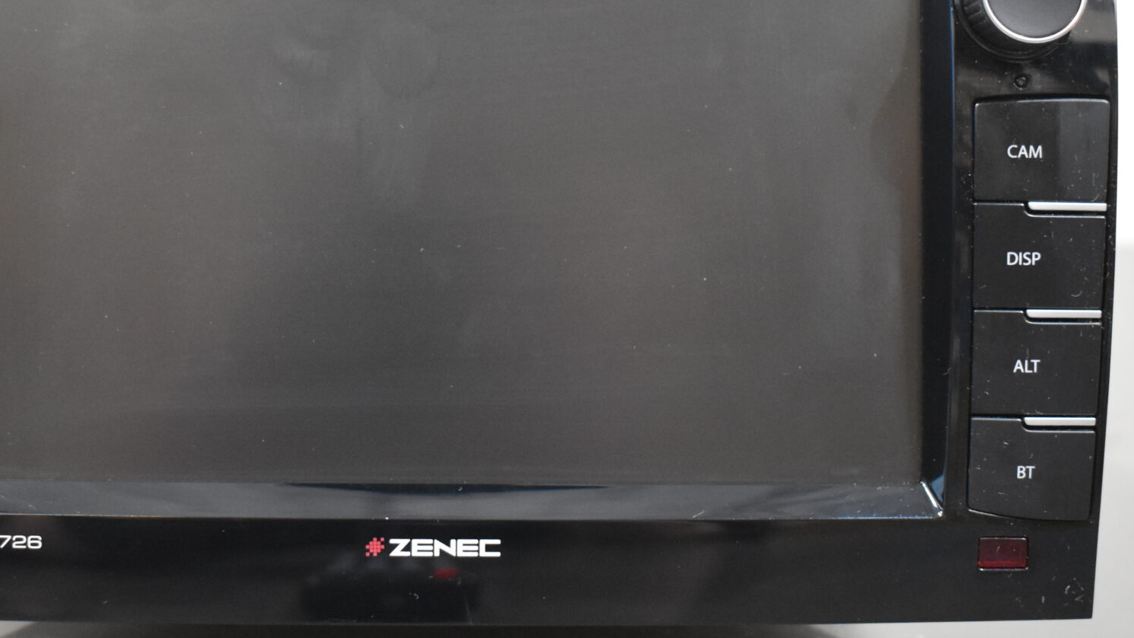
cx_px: 456
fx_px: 2192
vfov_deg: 16.5
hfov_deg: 28.9
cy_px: 211
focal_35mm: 73
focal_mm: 27
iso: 2500
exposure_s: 1/125
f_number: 4
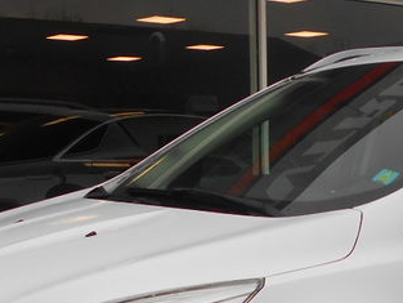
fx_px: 967
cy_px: 371
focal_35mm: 83
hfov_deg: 23.3
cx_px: 299
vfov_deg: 16.9
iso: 80
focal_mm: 4.6
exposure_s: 1/250
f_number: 3.2
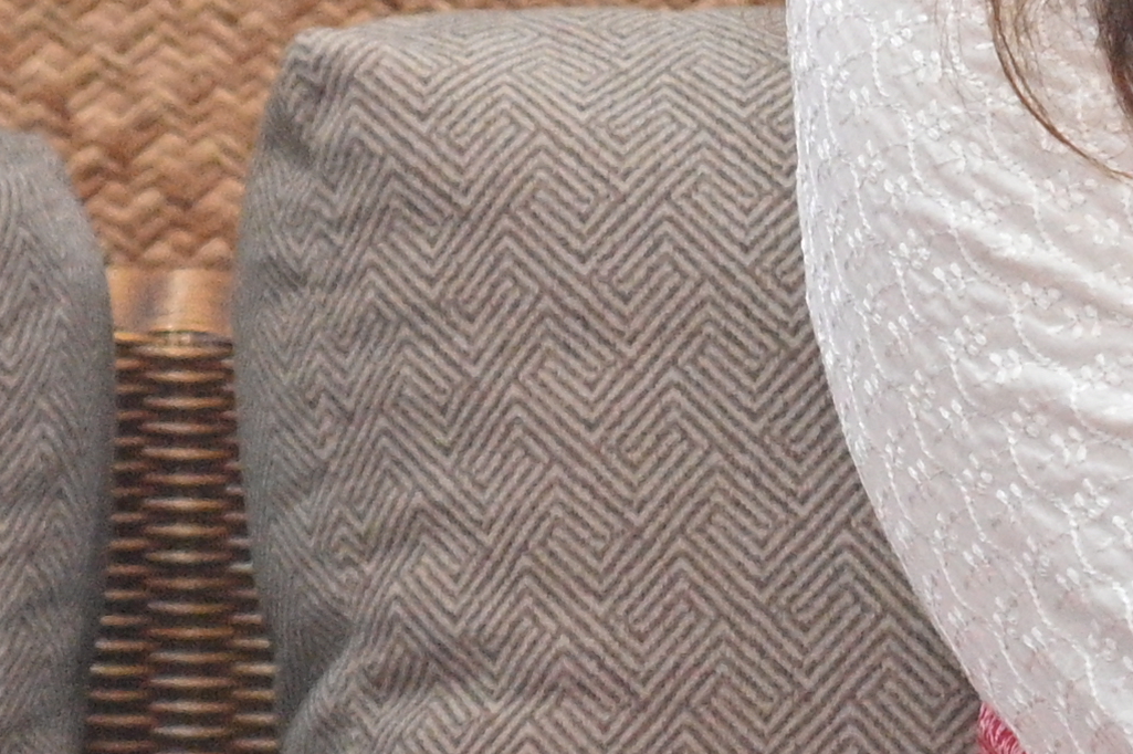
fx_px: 9278
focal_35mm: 295
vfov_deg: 4.6
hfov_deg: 7.0
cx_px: 508
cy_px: 143
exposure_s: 1/200
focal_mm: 50
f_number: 4
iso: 3200
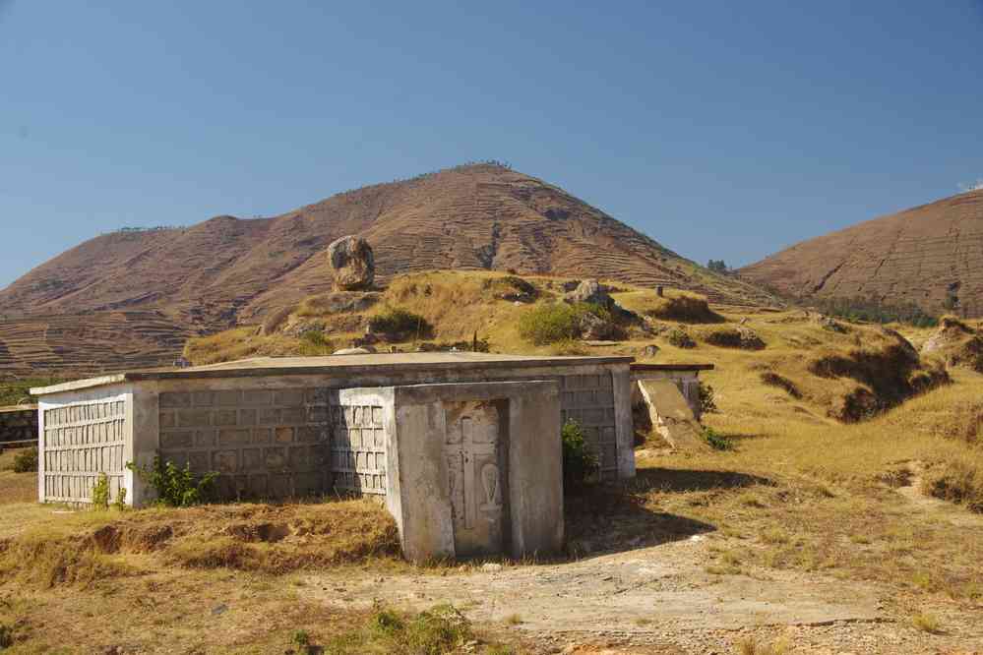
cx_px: 492
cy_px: 328
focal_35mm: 49
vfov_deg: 27.5
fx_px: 1338
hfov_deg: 40.3
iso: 200
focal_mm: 32.5
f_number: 11
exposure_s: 1/60
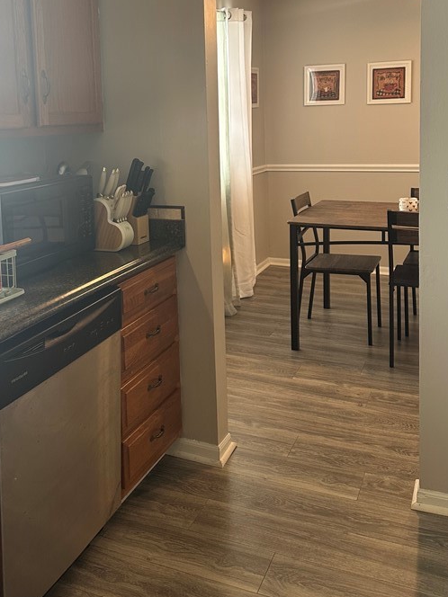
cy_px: 179
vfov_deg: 48.9
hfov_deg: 38.5
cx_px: 173
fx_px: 638
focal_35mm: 37
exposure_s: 1/120
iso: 200
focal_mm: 6.86
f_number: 1.78
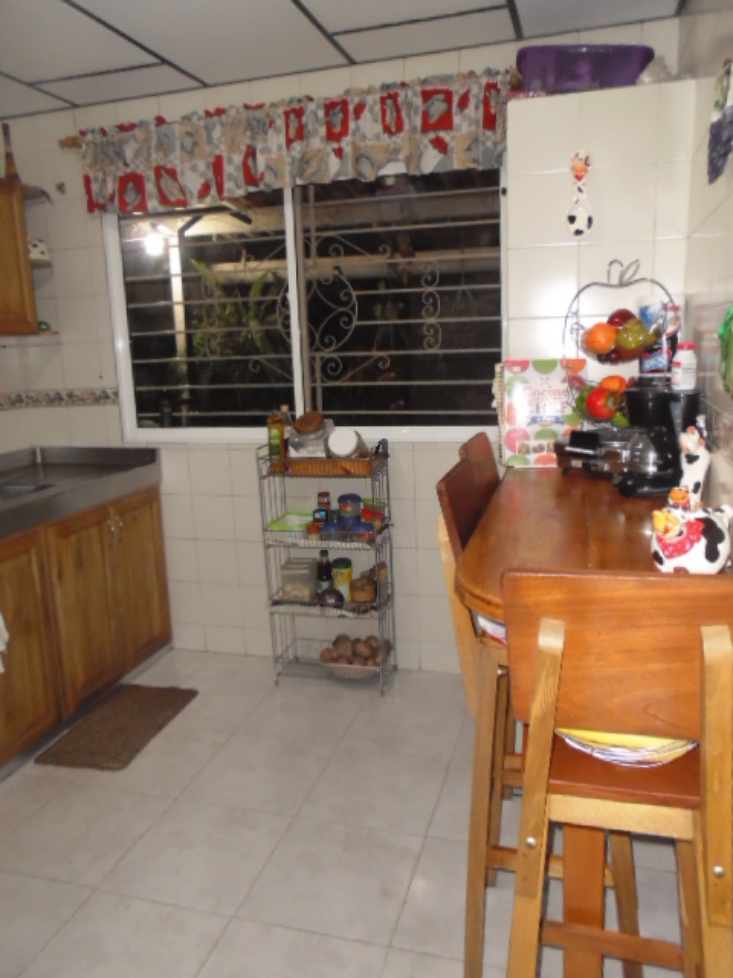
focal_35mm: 26
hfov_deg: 53.1
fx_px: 734
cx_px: 366
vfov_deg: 67.3
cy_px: 489
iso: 400
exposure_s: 1/30
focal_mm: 4.6
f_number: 3.5
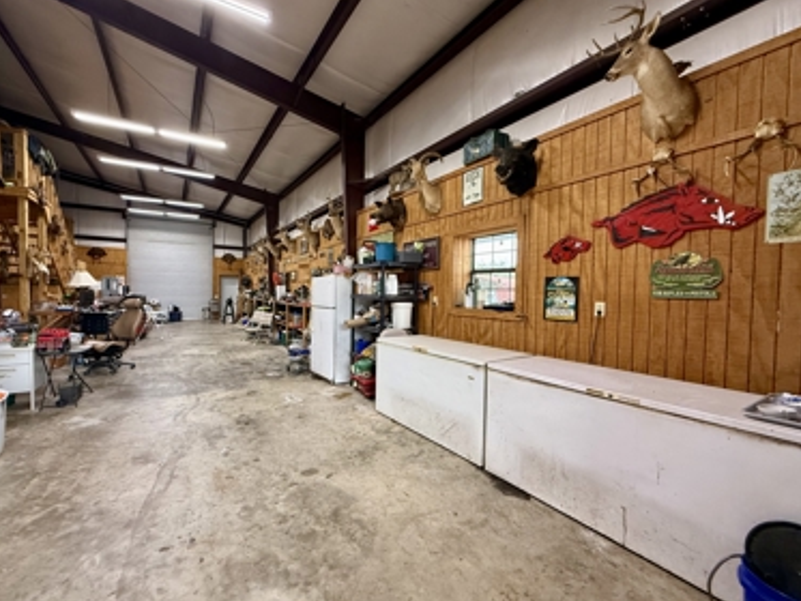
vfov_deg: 81.8
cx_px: 376
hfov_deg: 98.0
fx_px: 347
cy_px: 303
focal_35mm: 15
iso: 250
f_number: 2.2
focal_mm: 2.22
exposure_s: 1/60
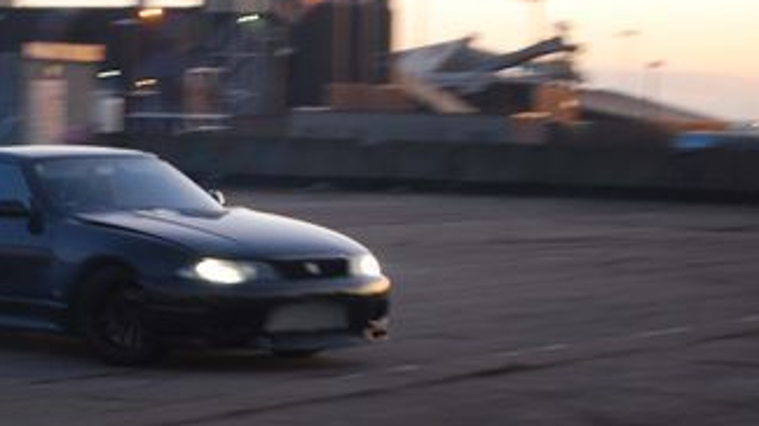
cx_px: 105
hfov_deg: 14.3
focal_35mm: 149
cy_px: 279
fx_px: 2998
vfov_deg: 8.1
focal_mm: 48
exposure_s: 1/30
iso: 320
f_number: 5.6
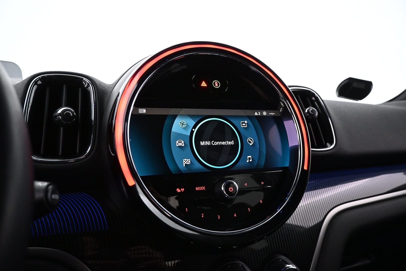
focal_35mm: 24
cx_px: 203
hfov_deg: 73.7
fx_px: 271
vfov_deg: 53.1
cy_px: 136
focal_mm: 16
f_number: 3.5
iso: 4000
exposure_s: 1/50
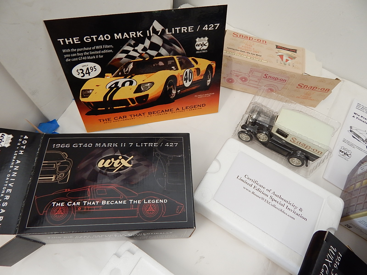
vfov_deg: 61.1
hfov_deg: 76.4
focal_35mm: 22
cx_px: 184
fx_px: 233
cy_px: 138
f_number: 3
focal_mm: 4
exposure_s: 1/30
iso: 160
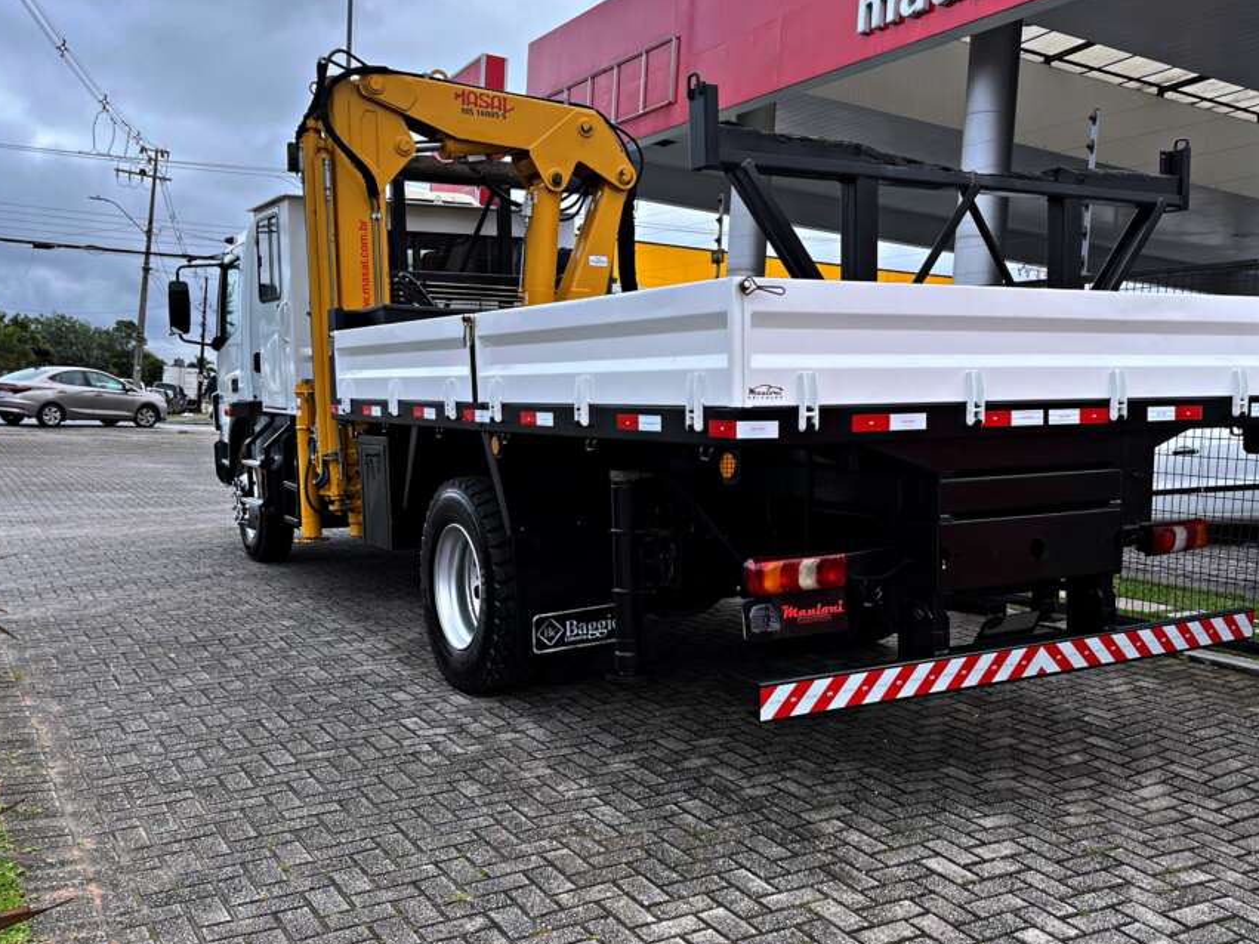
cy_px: 499
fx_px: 1200
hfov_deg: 55.3
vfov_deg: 42.9
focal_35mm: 33
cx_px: 688
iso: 50
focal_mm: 5.1
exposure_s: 1/1279
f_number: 1.6
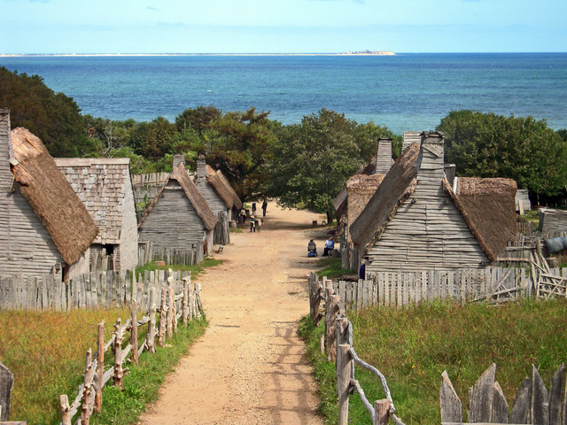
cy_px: 212
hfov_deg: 21.8
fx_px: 1474
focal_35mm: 90
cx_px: 284
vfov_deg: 16.4
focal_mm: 16.1
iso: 100
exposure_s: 1/400
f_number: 5
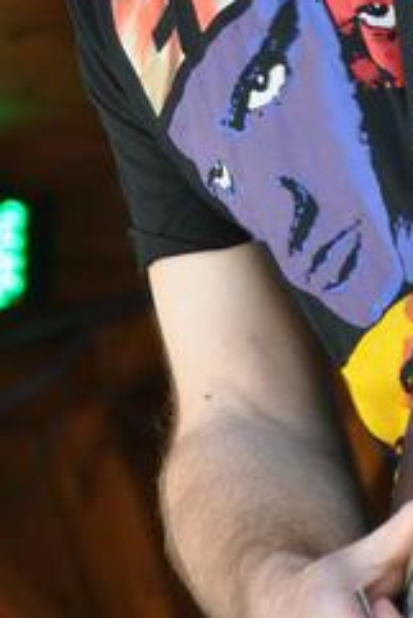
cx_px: 289
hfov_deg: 3.5
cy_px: -164
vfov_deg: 5.2
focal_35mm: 392
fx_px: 6735
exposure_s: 1/60
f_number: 5.3
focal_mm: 90
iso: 400
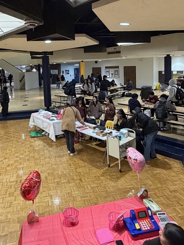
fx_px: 198
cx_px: 69
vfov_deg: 62.1
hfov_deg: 49.2
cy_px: 85
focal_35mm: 28
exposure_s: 1/60
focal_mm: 2.22
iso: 500
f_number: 2.2
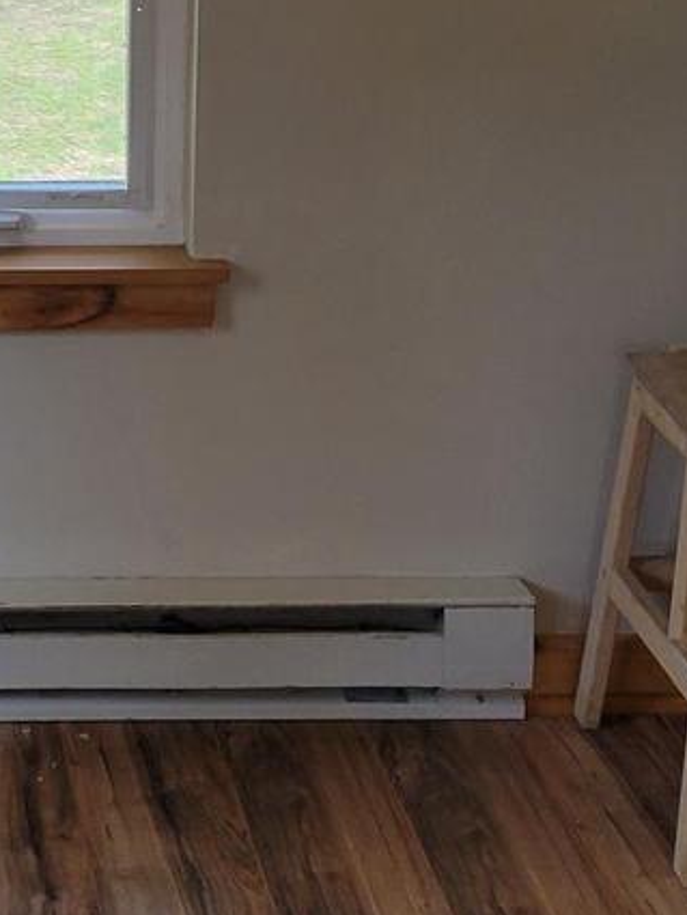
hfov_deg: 15.2
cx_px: -127
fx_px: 2486
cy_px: -161
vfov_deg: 19.7
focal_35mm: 94
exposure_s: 1/119
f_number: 1.8
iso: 80
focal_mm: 5.4
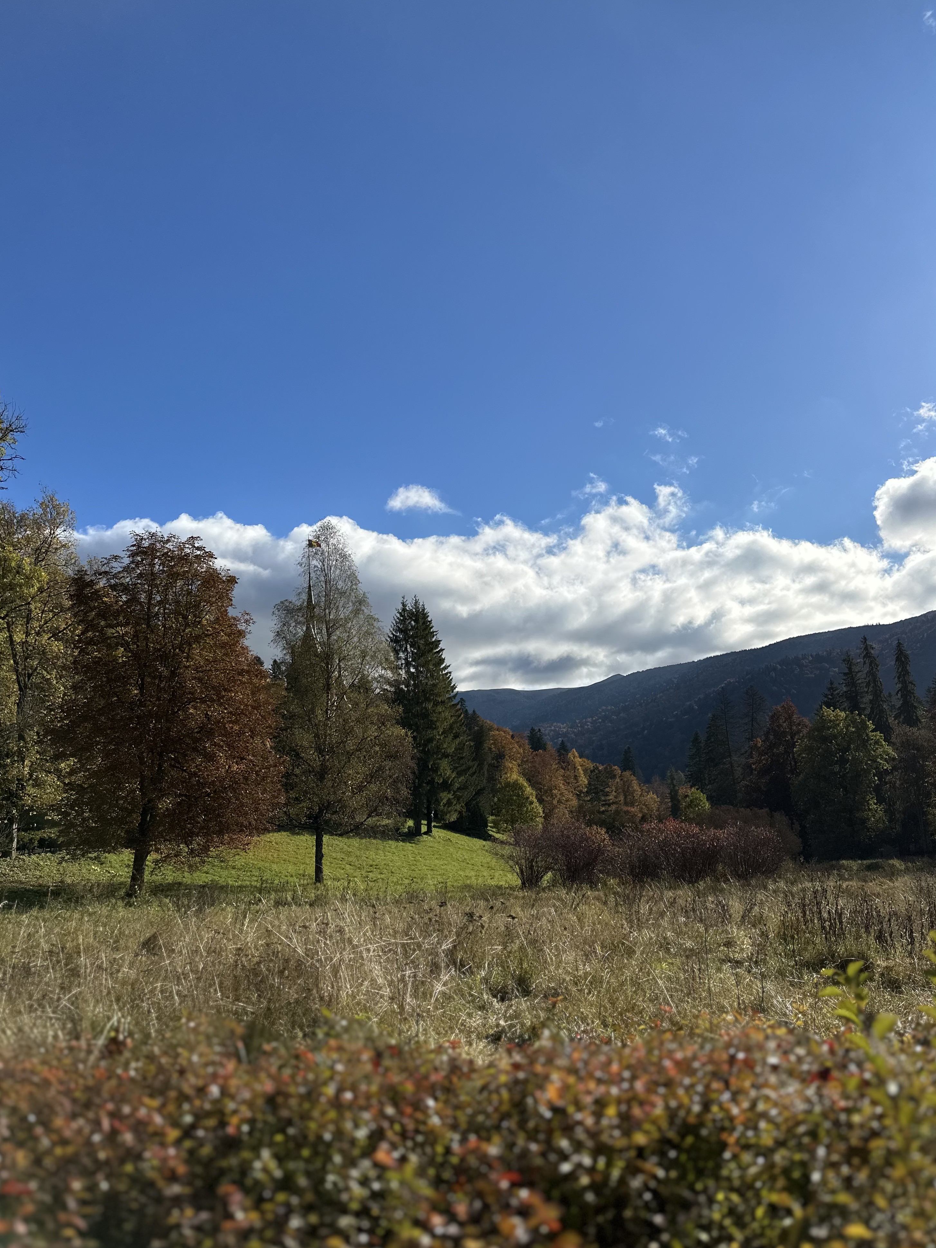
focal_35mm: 25
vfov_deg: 69.4
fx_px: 901
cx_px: 472
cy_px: 618
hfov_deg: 54.9
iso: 80
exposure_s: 1/15625
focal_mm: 6.86
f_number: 1.78
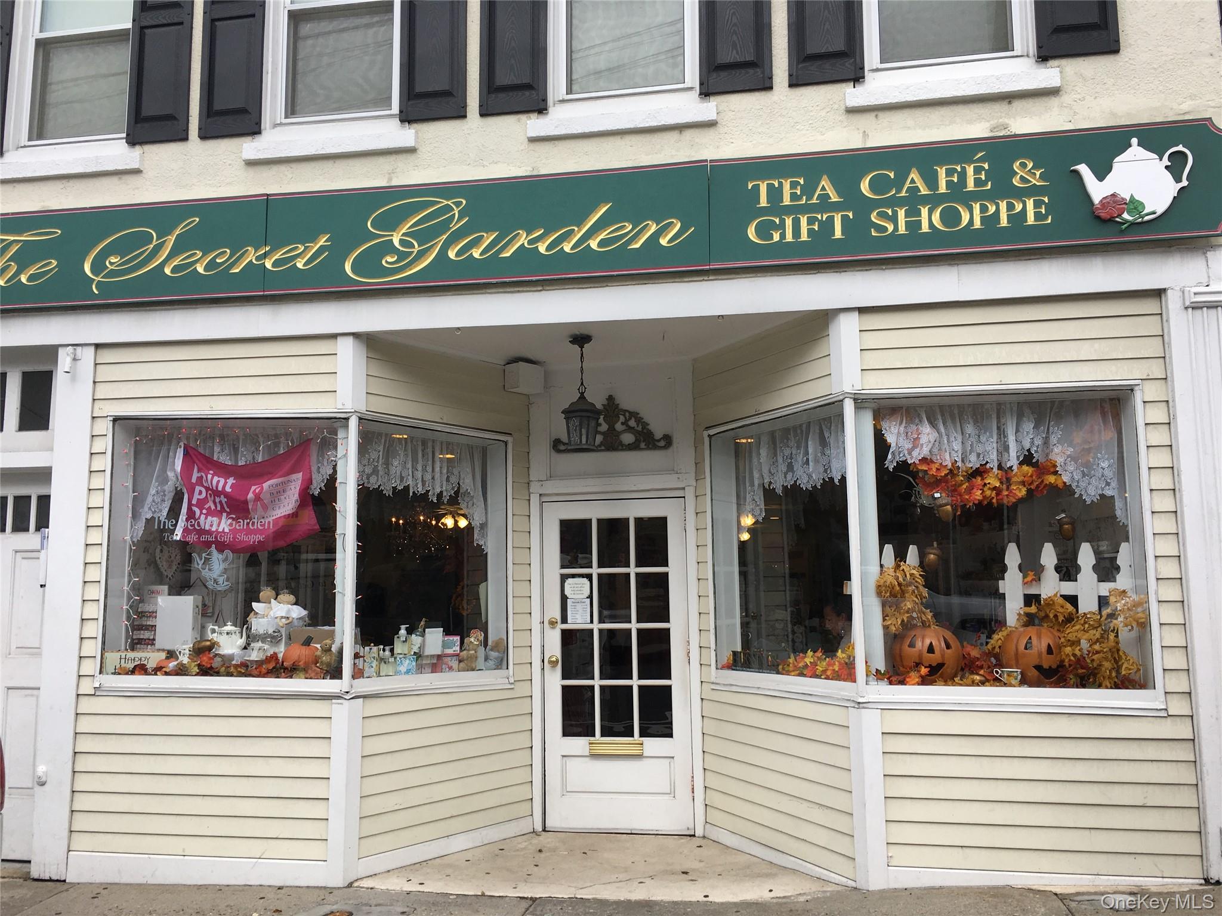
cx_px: 611
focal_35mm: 29
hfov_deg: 61.7
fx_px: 1024
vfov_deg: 48.2
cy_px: 458
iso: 25
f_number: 2.2
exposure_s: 1/345
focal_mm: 4.15
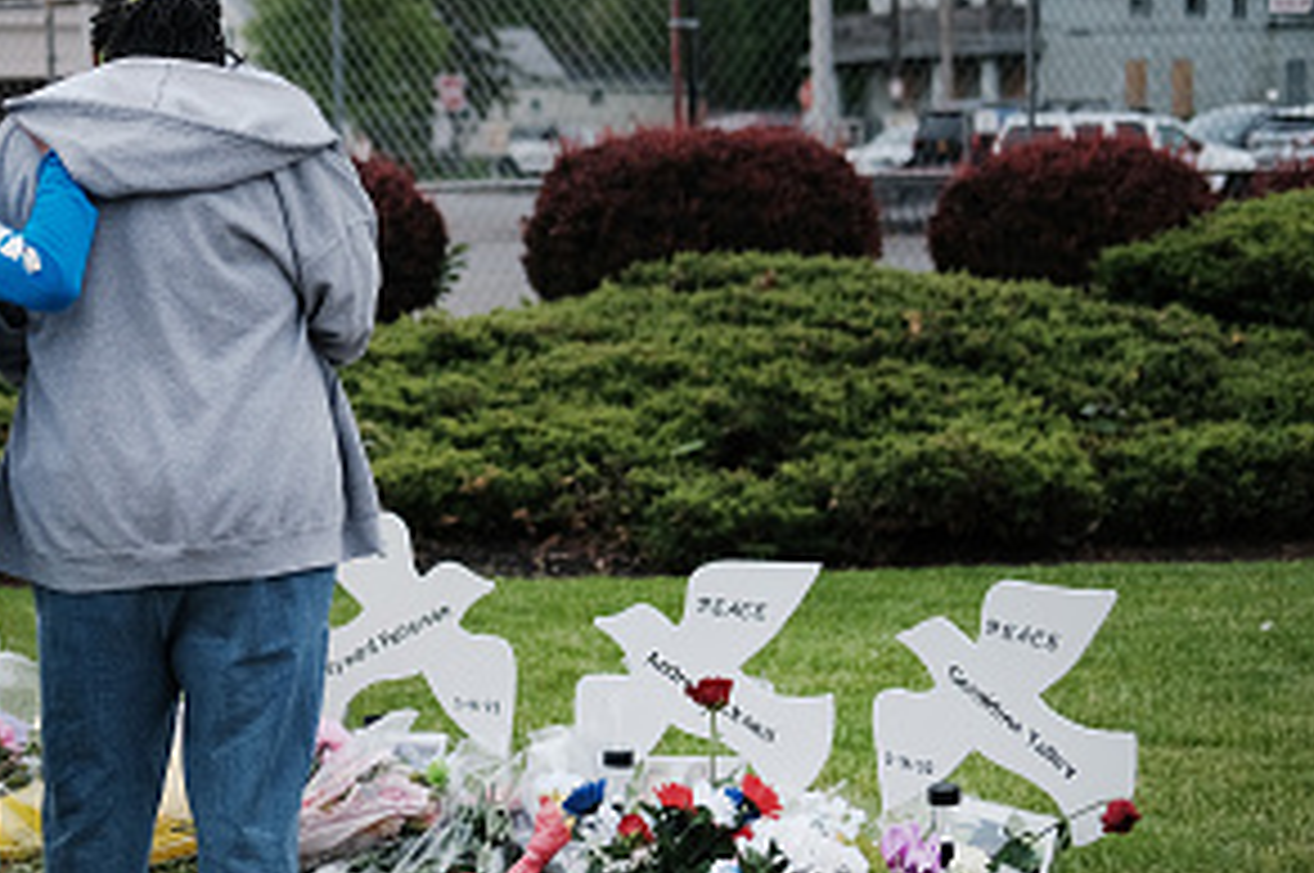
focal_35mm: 108
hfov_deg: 18.6
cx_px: 122
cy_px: 441
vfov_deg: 12.7
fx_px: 3938
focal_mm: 35
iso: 160
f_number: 2
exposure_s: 1/1300
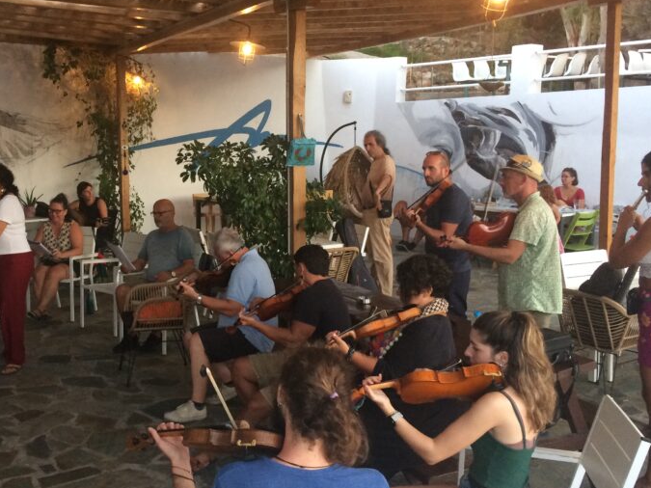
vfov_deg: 32.9
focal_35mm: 44
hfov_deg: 42.3
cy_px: 240
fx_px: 827
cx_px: 214
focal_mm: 4.15
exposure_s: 1/33
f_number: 2.2
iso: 160
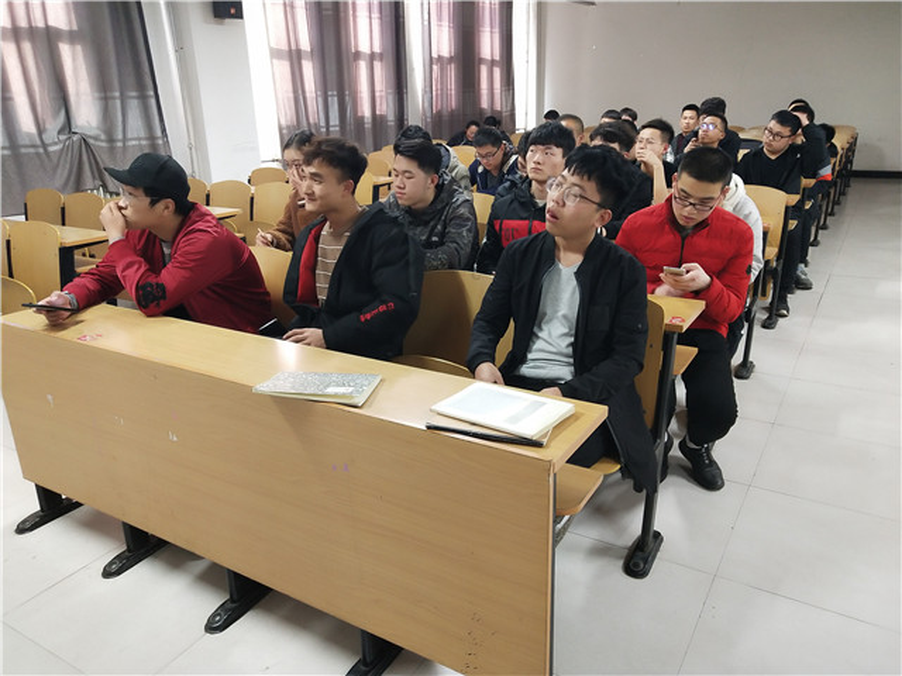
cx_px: 451
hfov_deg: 60.0
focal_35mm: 30
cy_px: 338
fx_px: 782
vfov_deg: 46.8
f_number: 1.8
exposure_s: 1/33.3
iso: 396
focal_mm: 3.95
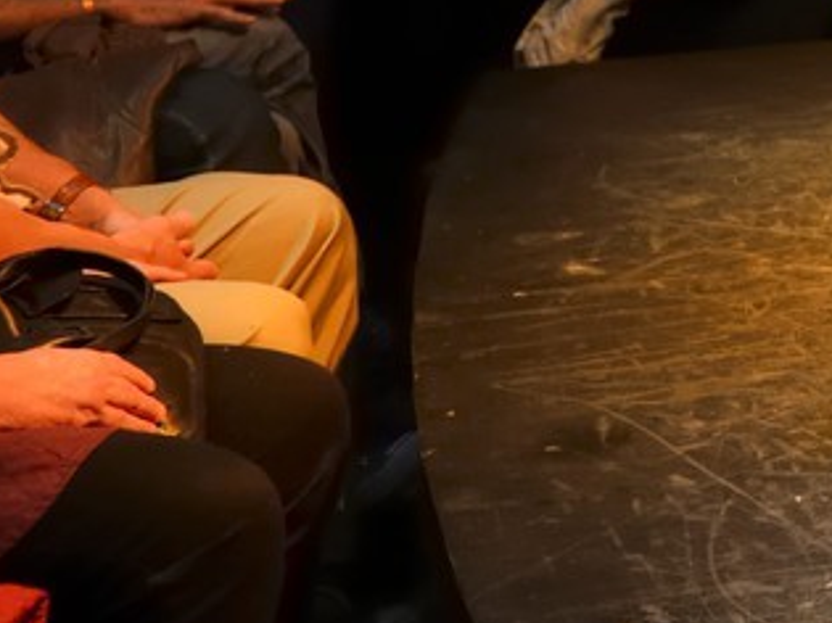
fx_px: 4108
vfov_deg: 8.2
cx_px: 1915
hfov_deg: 10.2
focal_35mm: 171
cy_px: -678
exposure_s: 1/15
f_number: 4
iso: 1600
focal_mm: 35
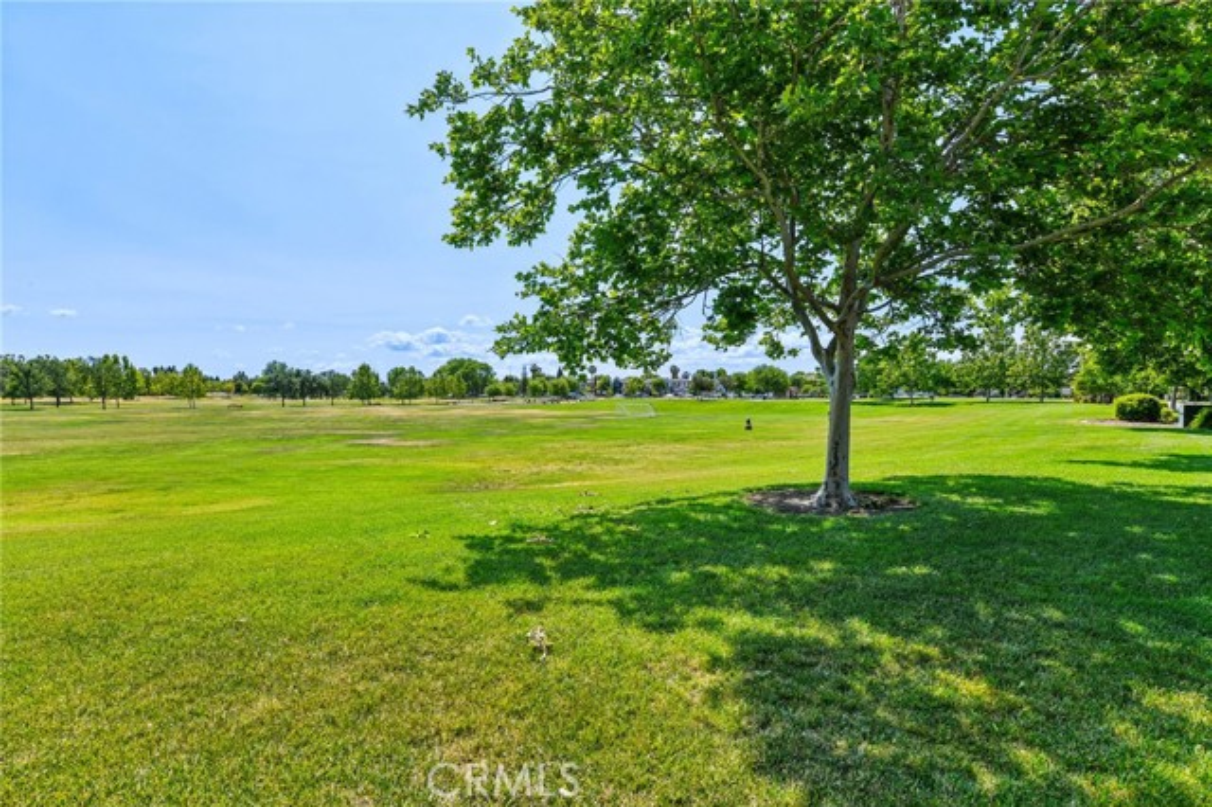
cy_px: 404
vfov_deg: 67.3
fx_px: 606
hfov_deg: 90.0
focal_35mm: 18
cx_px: 606
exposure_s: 1/400
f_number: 8
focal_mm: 18
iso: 100
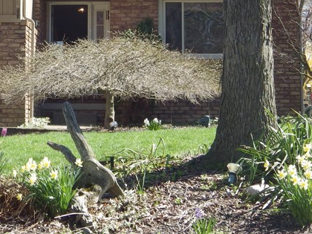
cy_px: 30
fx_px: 1100
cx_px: -3
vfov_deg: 12.1
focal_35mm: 122
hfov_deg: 15.8
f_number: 3.8
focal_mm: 9
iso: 100
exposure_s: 1/250
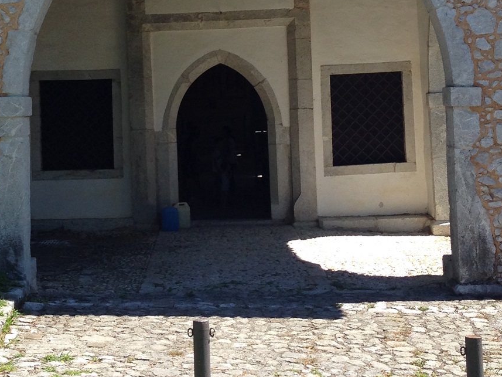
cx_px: 205
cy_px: -11
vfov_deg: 16.4
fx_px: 1276
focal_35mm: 88
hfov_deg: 22.2
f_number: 2.4
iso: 50
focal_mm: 4.12
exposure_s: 1/723
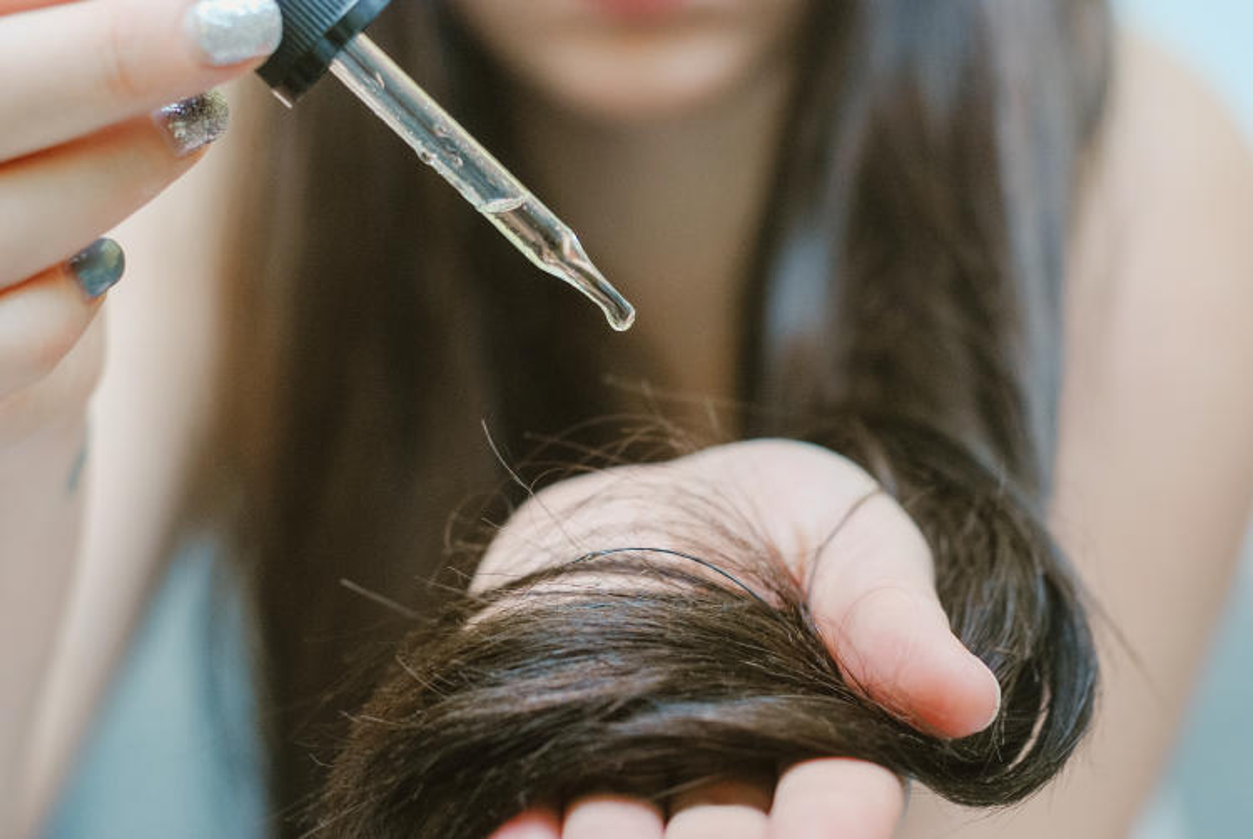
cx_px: 626
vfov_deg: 18.2
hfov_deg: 27.0
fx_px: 2613
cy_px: 420
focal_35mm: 75
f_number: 3.2
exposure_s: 1/160
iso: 320
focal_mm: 50
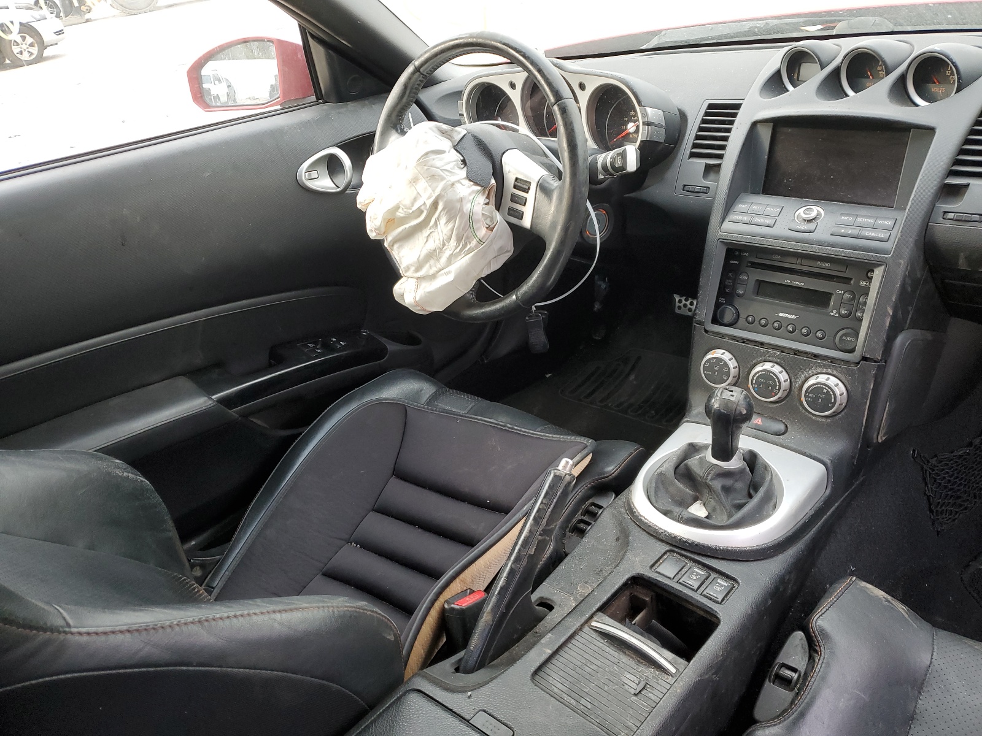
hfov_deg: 67.3
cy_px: 368
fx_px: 738
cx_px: 491
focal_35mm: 26
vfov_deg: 53.1
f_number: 1.5
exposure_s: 1/120
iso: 63
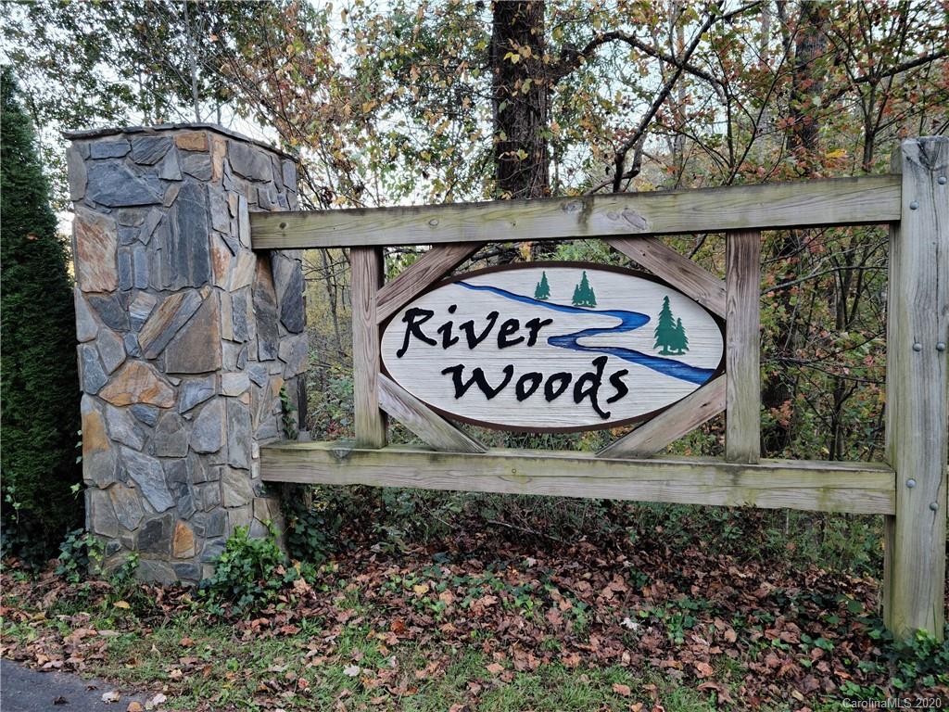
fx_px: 768
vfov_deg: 49.7
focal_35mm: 28
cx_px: 474
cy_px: 356
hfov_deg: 63.4
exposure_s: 1/59
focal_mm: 5.9
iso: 64
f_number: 2
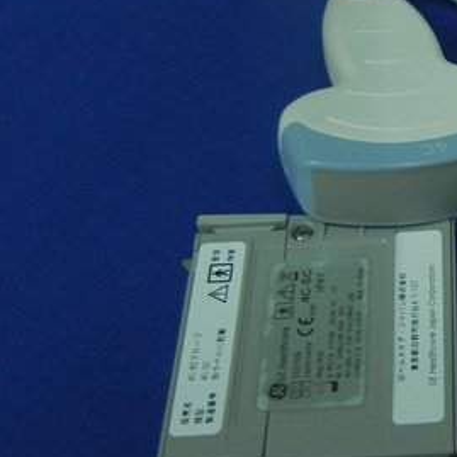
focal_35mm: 79
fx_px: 1180
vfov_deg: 21.9
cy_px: 216
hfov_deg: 20.7
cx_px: 528
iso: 400
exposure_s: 1/26.3
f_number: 3.5
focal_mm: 5.4
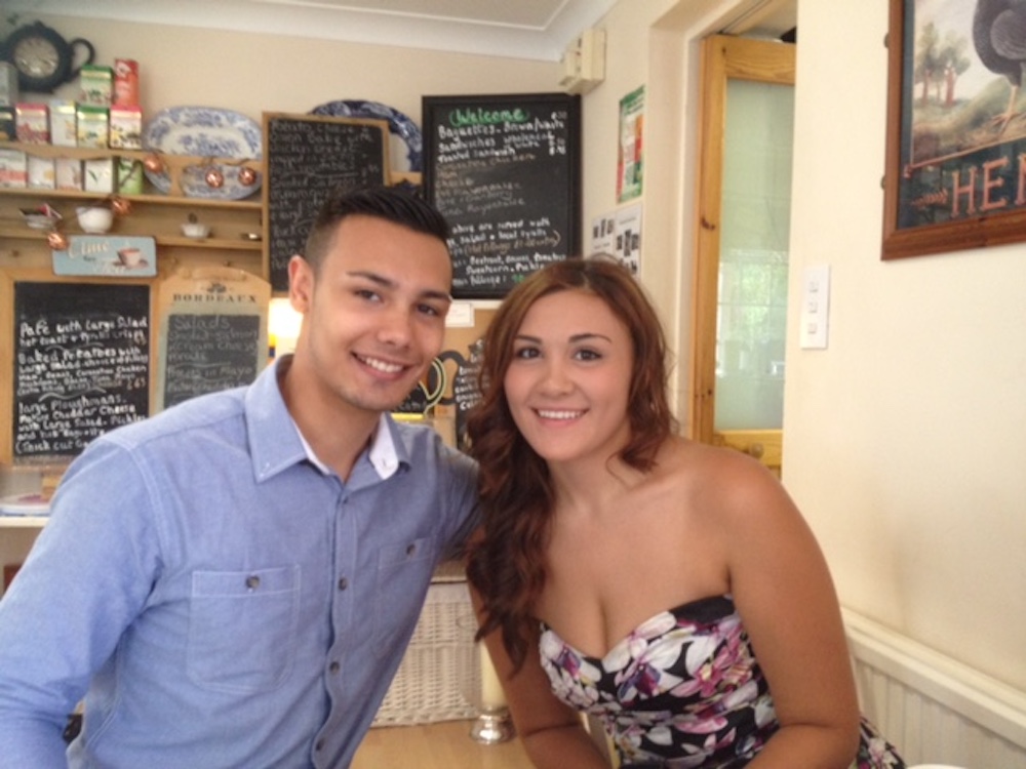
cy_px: 384
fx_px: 1037
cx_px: 513
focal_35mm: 35
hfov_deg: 52.6
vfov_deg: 40.7
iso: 200
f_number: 2.4
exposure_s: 1/20
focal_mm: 4.28
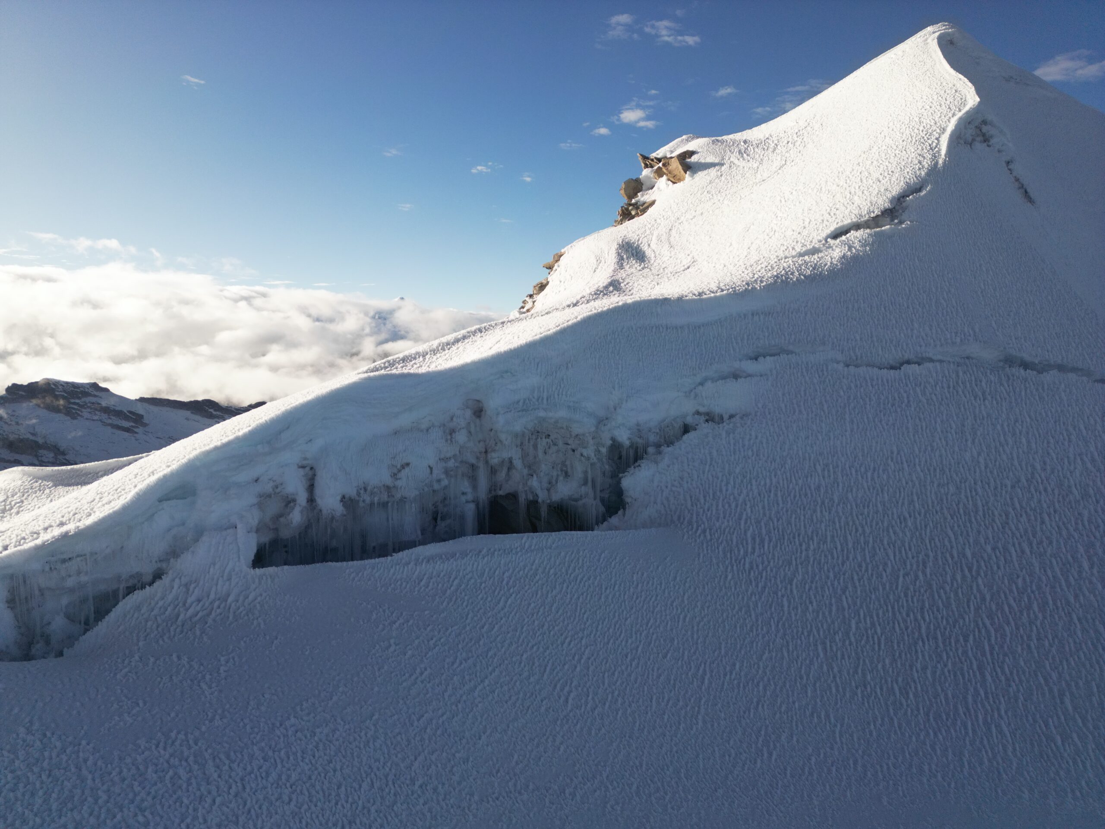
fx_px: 766
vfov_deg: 56.8
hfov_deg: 71.6
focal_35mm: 24
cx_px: 552
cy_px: 414
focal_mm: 6.72
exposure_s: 1/350
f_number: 1.7
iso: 200
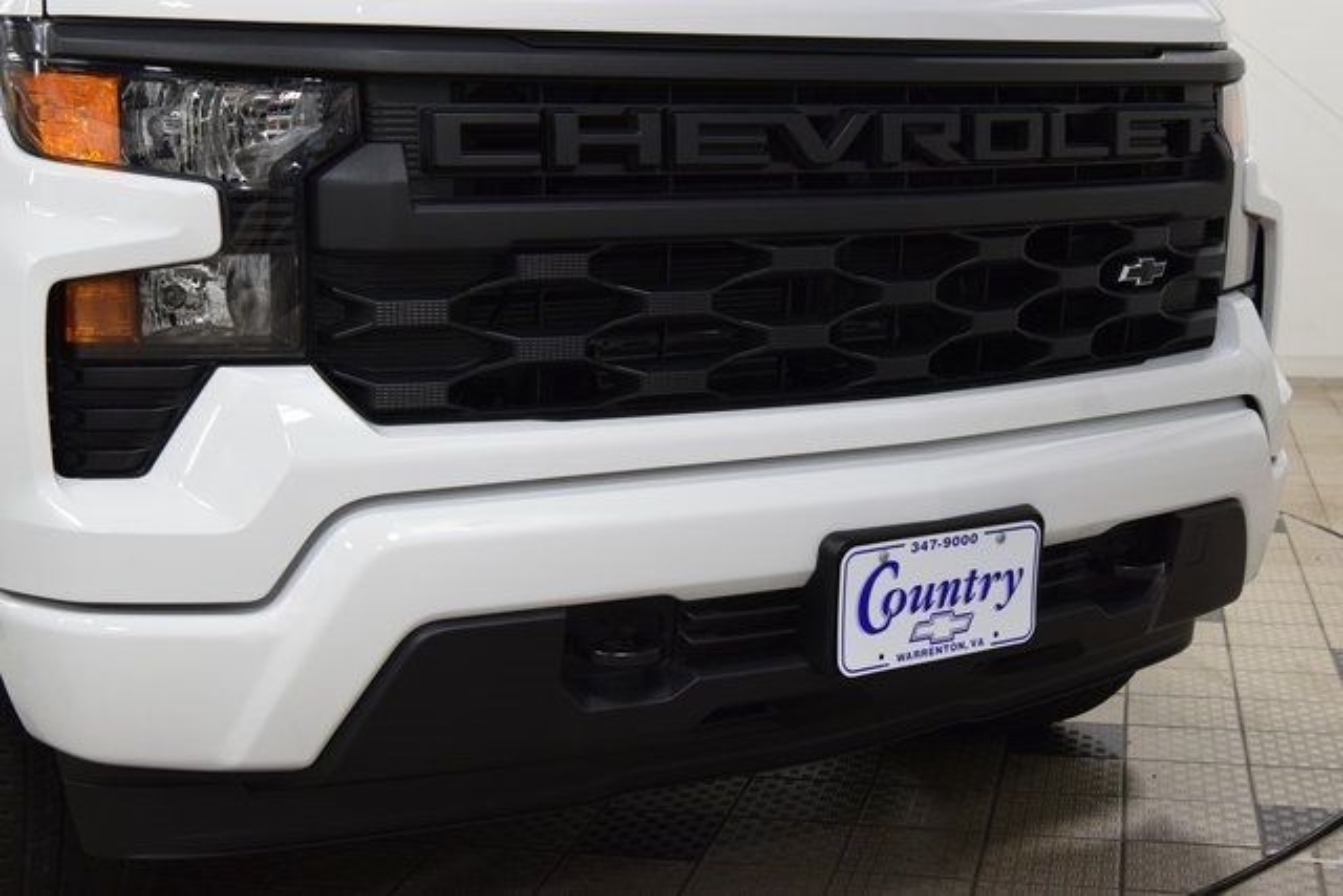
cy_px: 448
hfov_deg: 38.9
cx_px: 672
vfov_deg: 26.5
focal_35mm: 51
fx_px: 1903
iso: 1600
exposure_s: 1/60
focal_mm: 34
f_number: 6.3
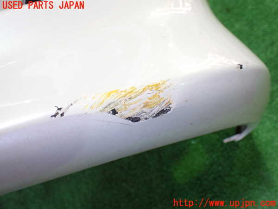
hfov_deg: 60.0
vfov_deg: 46.8
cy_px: 104
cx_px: 139
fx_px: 241
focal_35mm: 30
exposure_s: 1/125
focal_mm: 5.4
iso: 800
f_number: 2.3
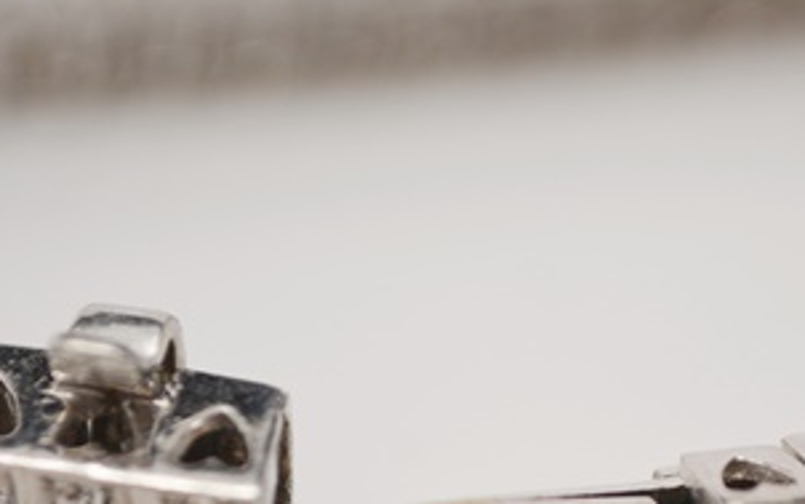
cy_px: 469
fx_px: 3665
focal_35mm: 167
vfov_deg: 7.8
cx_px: 525
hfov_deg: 12.5
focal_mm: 55
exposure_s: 1/80
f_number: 5.6
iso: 400
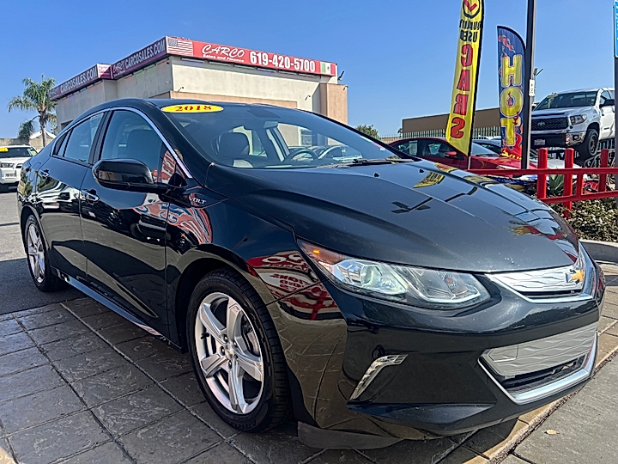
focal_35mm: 26
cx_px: 309
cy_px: 232
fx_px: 464
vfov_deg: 53.1
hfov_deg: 67.3
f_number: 1.5
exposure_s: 1/2299
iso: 50
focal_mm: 5.7
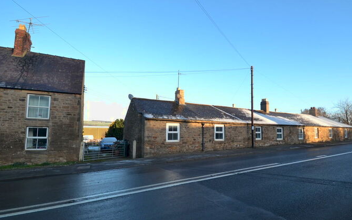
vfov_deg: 66.3
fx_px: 168
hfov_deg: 92.6
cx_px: 180
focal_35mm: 18
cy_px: 117
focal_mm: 11
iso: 100
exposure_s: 1/125
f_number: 5.6
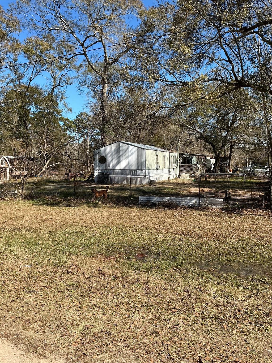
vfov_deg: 61.7
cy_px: 182
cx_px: 136
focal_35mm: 29
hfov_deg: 48.2
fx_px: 304
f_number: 1.8
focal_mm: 3
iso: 25
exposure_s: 1/1195
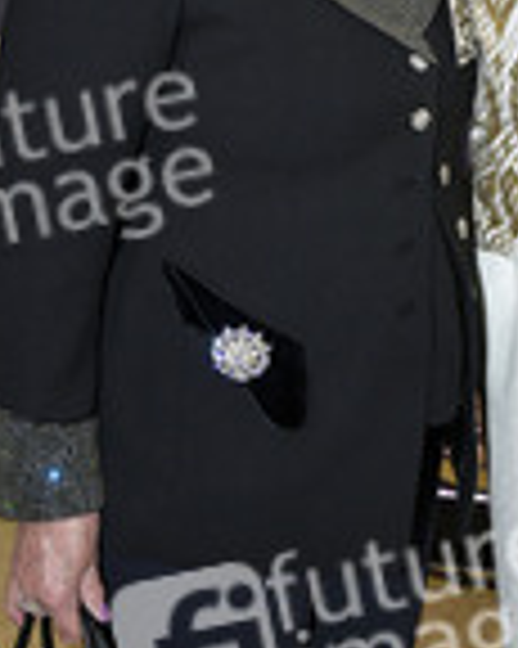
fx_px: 1899
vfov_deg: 18.7
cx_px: 473
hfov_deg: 15.3
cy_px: -45
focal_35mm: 99
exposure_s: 1/250
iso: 1250
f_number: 6.3
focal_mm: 38
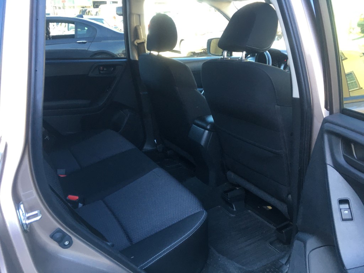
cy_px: 136
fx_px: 305
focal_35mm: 29
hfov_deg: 61.7
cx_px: 182
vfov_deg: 48.2
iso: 40
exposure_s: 1/30
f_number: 2.2
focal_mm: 4.15
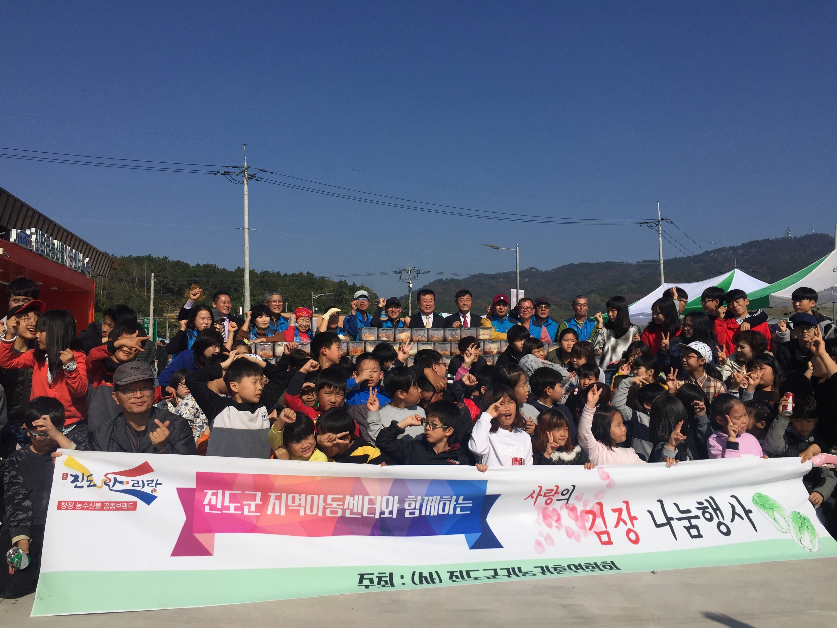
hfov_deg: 61.7
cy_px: 314
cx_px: 418
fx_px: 701
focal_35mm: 29
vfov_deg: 48.2
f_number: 2.2
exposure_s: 1/5650
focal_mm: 4.15
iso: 32
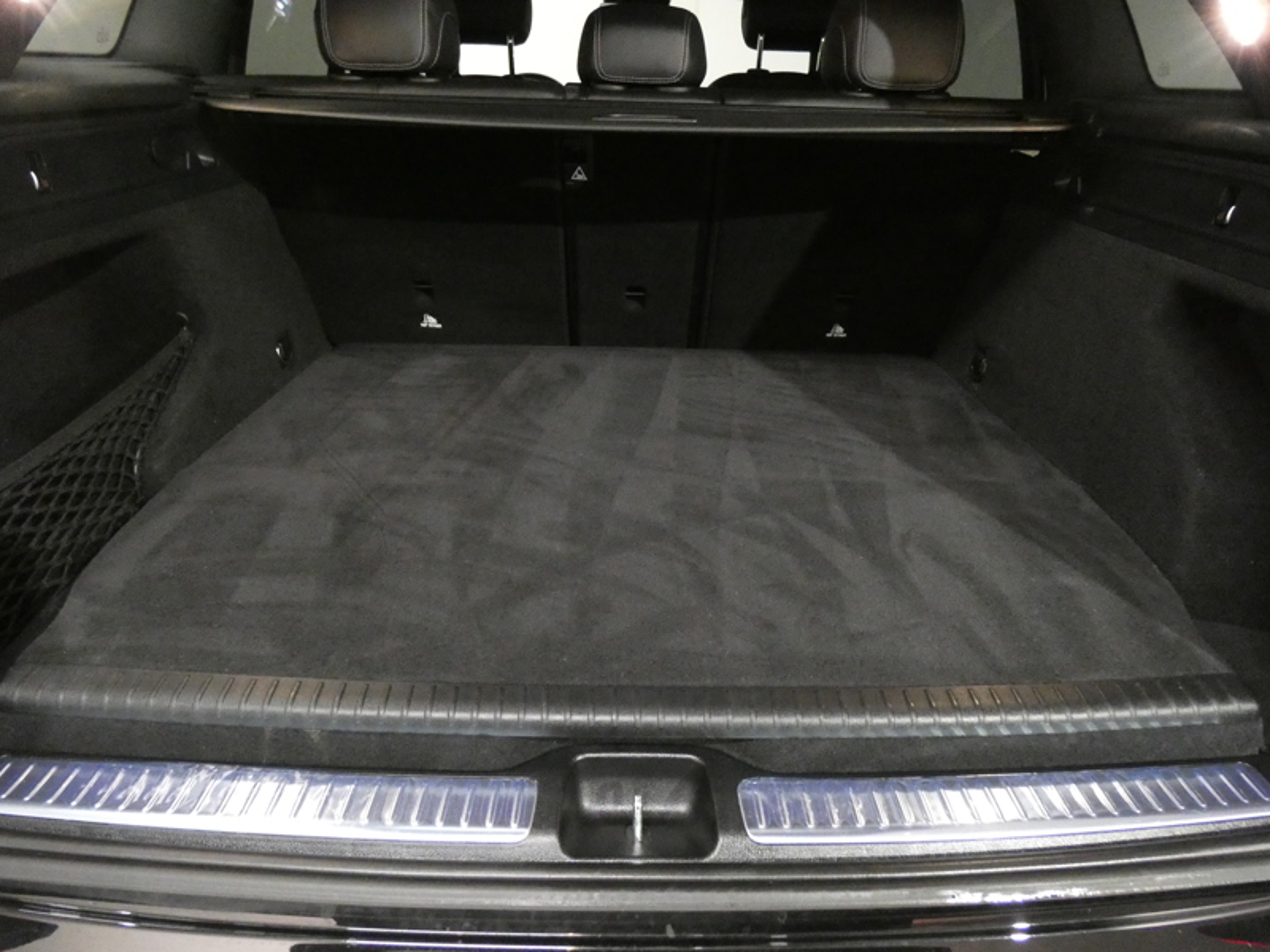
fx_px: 734
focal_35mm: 20
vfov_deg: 66.0
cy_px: 476
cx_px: 635
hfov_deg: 81.7
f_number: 2.8
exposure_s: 1/30
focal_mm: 3.6
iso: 1600
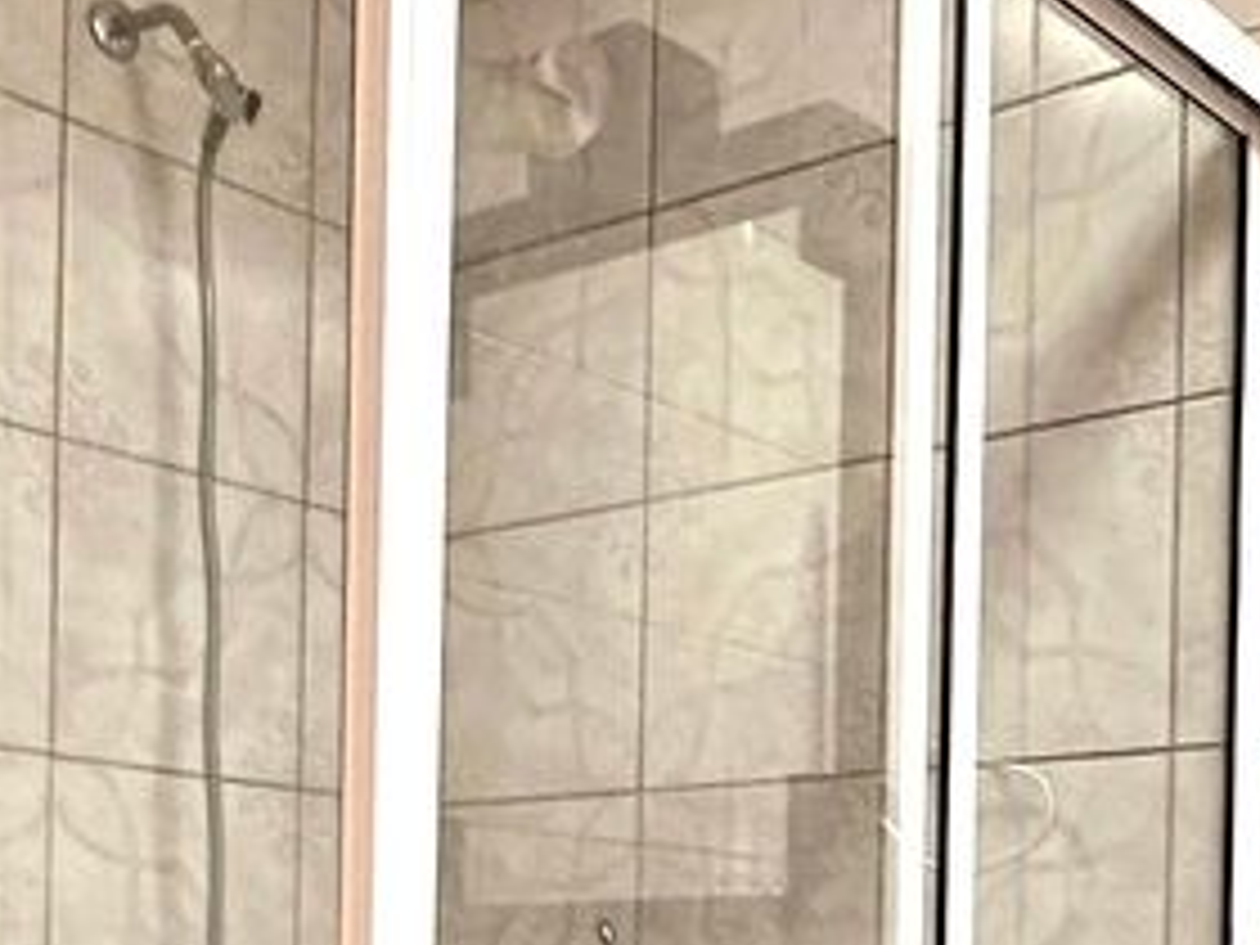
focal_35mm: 60
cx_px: 716
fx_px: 2184
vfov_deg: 22.9
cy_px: 1062
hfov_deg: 32.1
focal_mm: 2.22
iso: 500
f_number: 2.2
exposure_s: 1/60
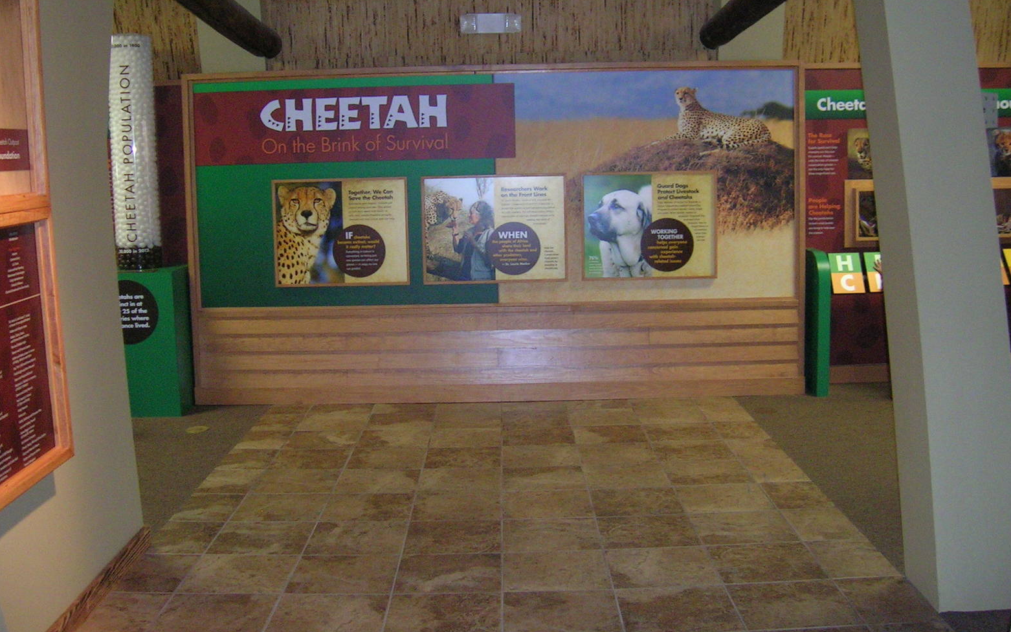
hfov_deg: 51.5
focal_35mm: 38
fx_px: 1047
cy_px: 260
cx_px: 496
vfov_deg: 33.5
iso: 200
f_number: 2.8
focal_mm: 5.4
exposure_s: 1/60.1
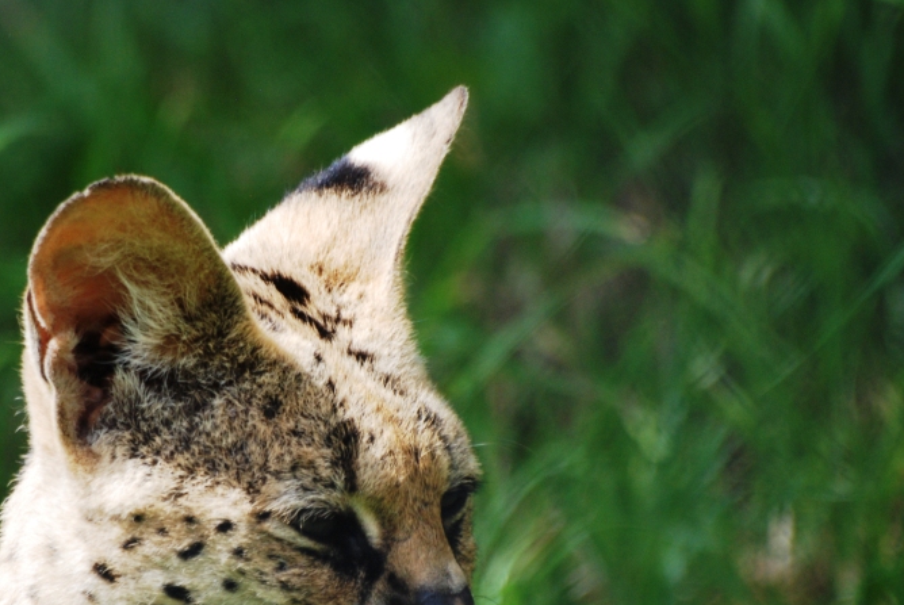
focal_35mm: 690
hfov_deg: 3.0
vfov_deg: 2.0
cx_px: 298
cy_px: 420
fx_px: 17345
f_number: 5.6
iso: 360
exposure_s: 1/500
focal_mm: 300
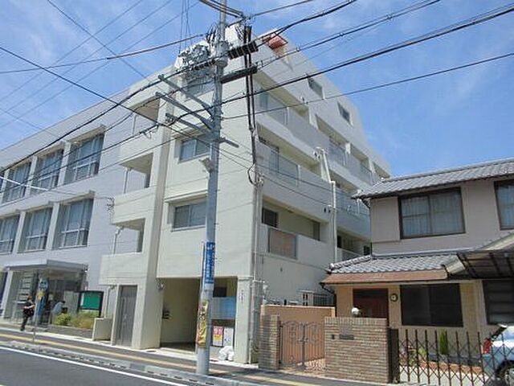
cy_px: 193
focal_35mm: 26
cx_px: 257
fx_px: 386
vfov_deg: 53.1
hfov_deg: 67.3
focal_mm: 4.6
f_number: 3.5
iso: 100
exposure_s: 1/800
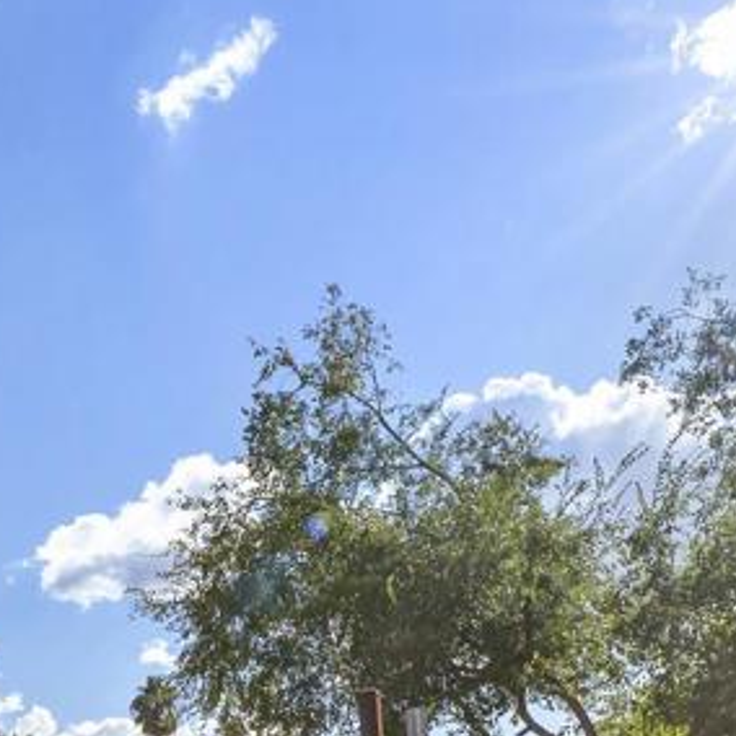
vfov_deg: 31.7
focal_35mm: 49
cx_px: 86
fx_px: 1179
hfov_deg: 33.0
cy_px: 754
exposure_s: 1/400
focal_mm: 16
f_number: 14
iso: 800
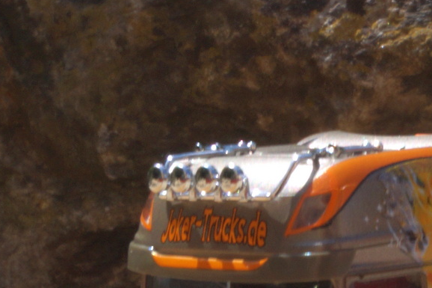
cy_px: 333
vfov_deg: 10.0
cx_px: 652
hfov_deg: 14.2
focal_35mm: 135
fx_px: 1619
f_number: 25
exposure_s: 1/60
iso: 200
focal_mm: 26
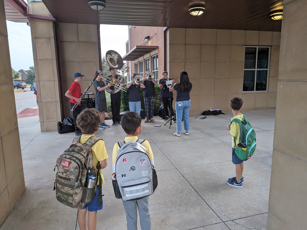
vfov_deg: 56.8
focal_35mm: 24
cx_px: 154
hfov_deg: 71.6
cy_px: 115
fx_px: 213
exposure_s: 1/100
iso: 26
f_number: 1.7
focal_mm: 4.53
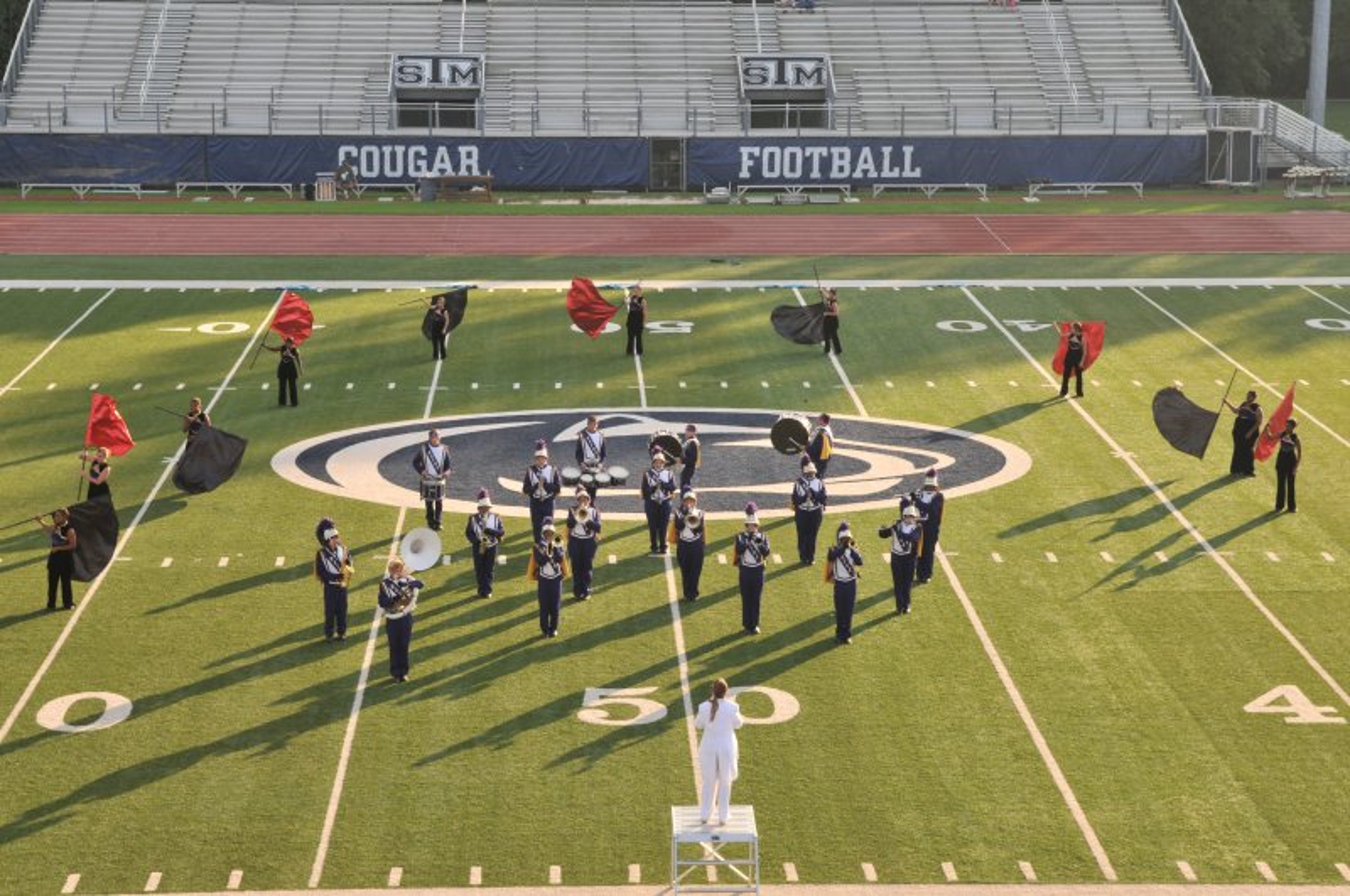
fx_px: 3089
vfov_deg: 16.5
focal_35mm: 82
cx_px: 675
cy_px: 448
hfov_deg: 24.7
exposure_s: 1/200
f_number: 8
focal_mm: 55
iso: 200
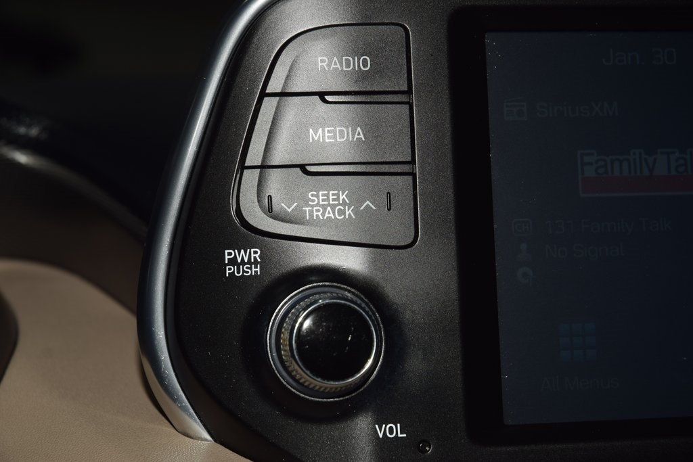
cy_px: 231
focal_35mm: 105
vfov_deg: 13.0
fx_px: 2021
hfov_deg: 19.5
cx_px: 346
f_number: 8
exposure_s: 1/125
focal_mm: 70
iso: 100
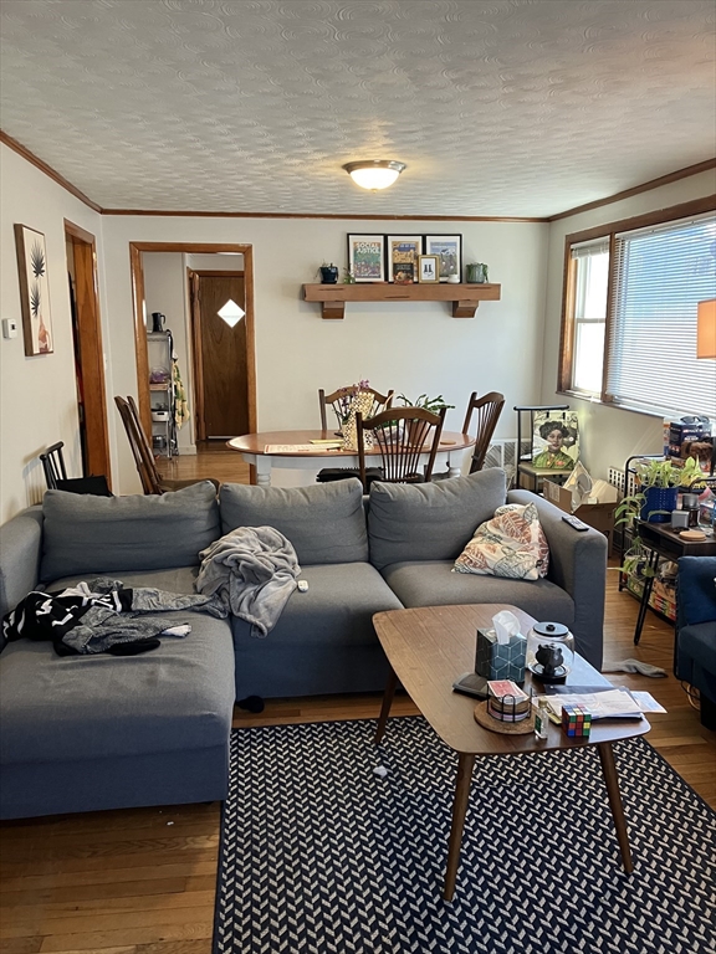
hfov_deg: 49.7
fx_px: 772
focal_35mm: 28
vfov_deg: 63.4
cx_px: 358
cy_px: 477
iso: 125
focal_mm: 3.99
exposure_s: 1/60
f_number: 1.8
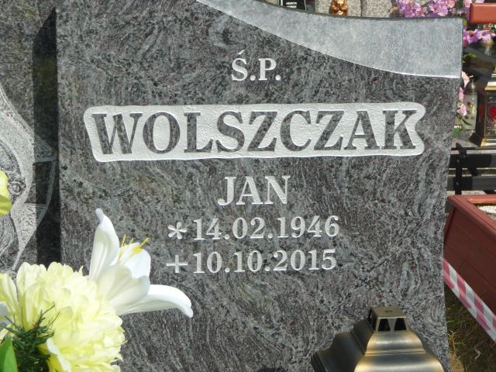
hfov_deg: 22.5
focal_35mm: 87
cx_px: 248
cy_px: 186
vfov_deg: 17.0
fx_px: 1247
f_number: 6.3
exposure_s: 1/400
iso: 80
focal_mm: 13
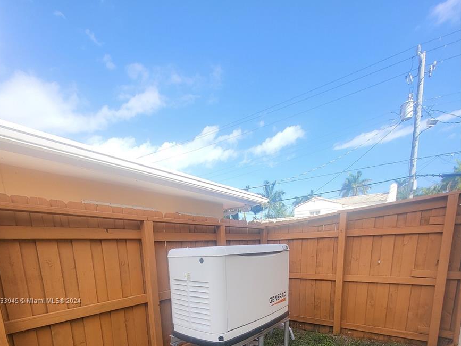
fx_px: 240
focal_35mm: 18
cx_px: 223
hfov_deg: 87.7
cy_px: 301
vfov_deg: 62.0
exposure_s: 1/418
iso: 32
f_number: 2.2
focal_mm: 1.74
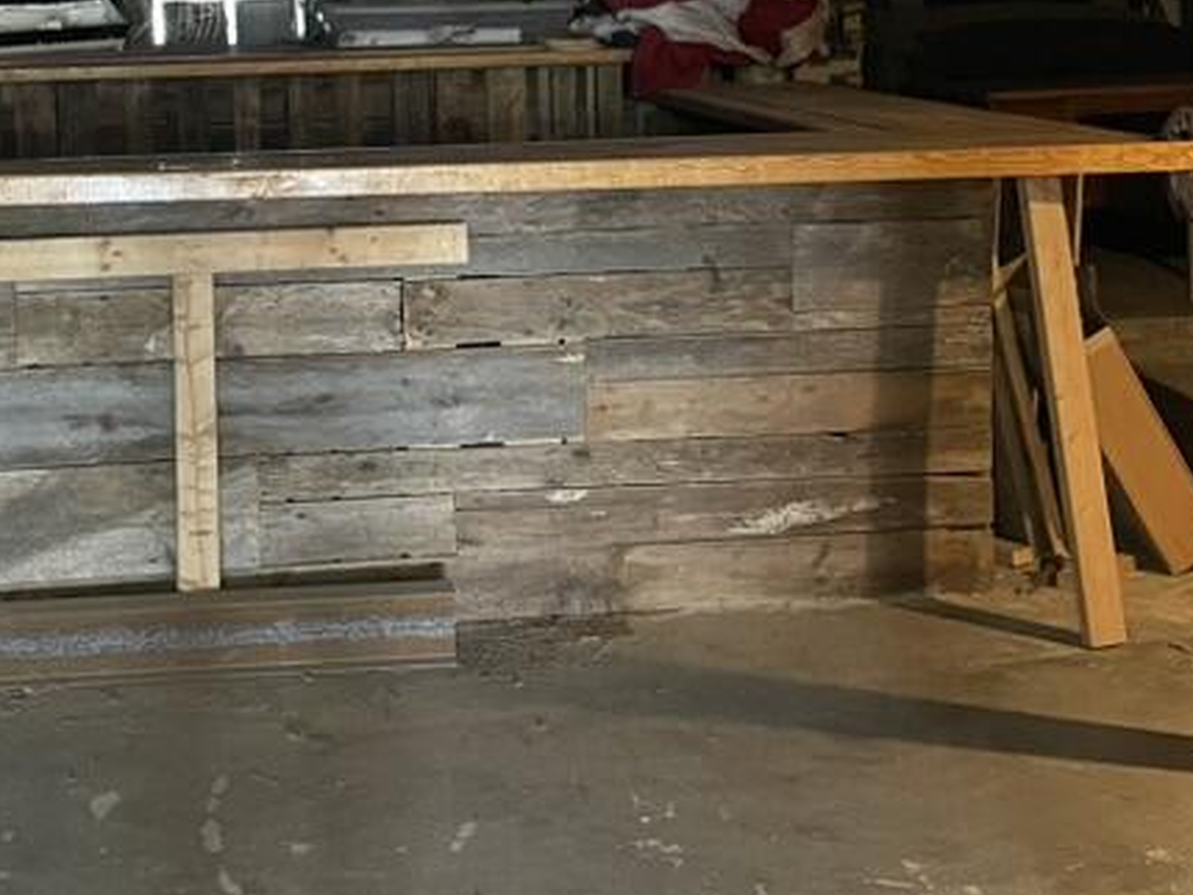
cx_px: 434
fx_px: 2137
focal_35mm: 62
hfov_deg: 31.0
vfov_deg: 23.2
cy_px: 133
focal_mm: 4.2
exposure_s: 1/30
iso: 1000
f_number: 1.6
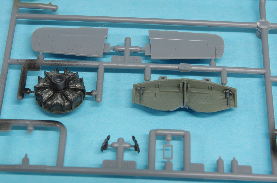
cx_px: 138
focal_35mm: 127
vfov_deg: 10.7
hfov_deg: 16.2
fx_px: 975
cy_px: 92
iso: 100
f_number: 13
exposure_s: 1/1.67
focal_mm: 85
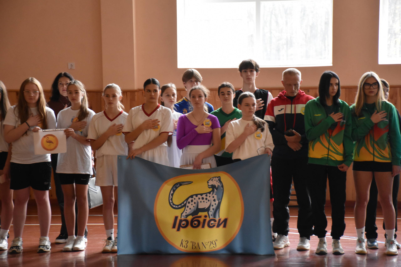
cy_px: 134
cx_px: 200
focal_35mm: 105
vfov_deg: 13.0
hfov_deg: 19.5
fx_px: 1170
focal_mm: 70
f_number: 5
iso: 2800
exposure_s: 1/60
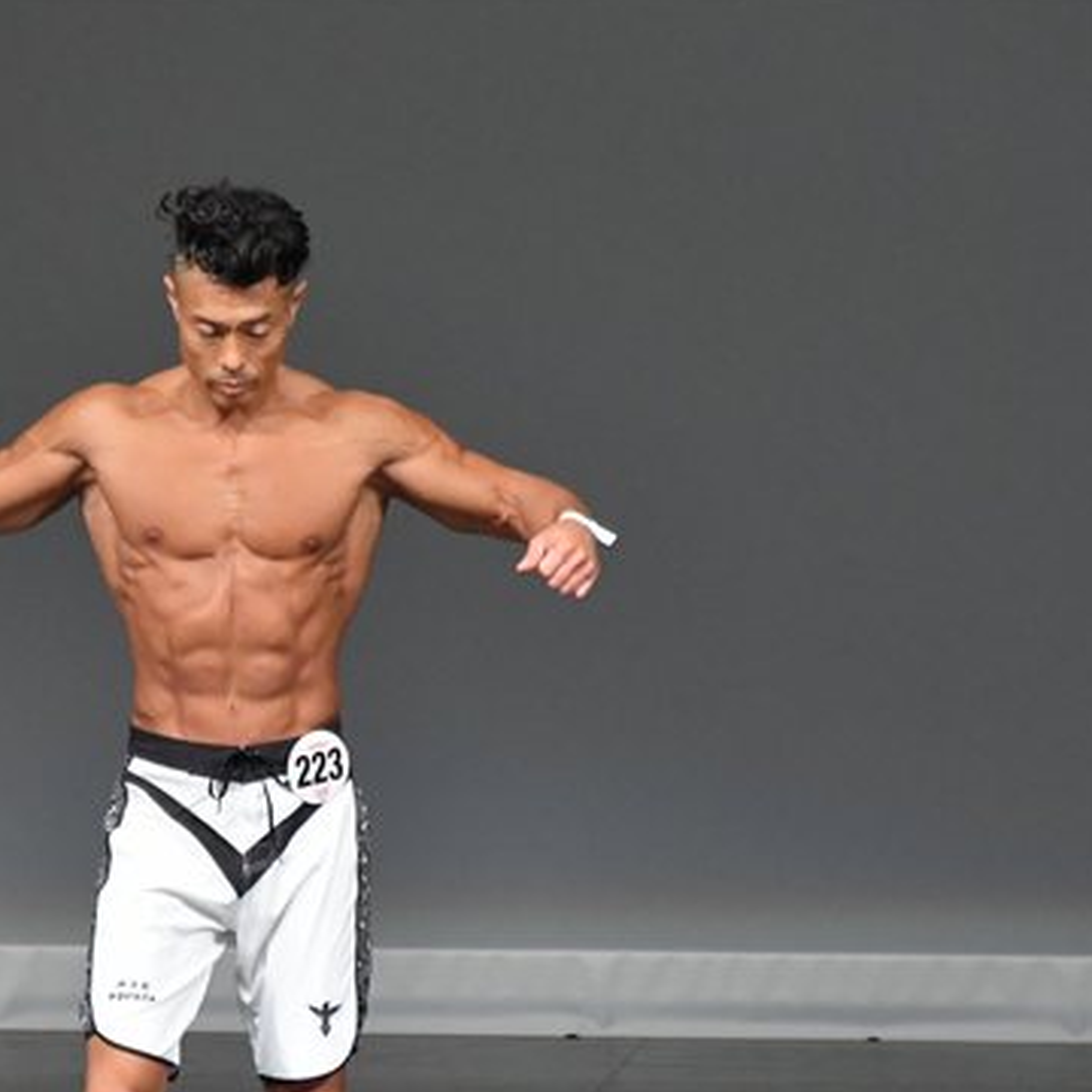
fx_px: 22521
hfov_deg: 2.8
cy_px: 764
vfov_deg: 2.8
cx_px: 247
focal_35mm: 631
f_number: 5.6
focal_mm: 230
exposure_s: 1/400
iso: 5000
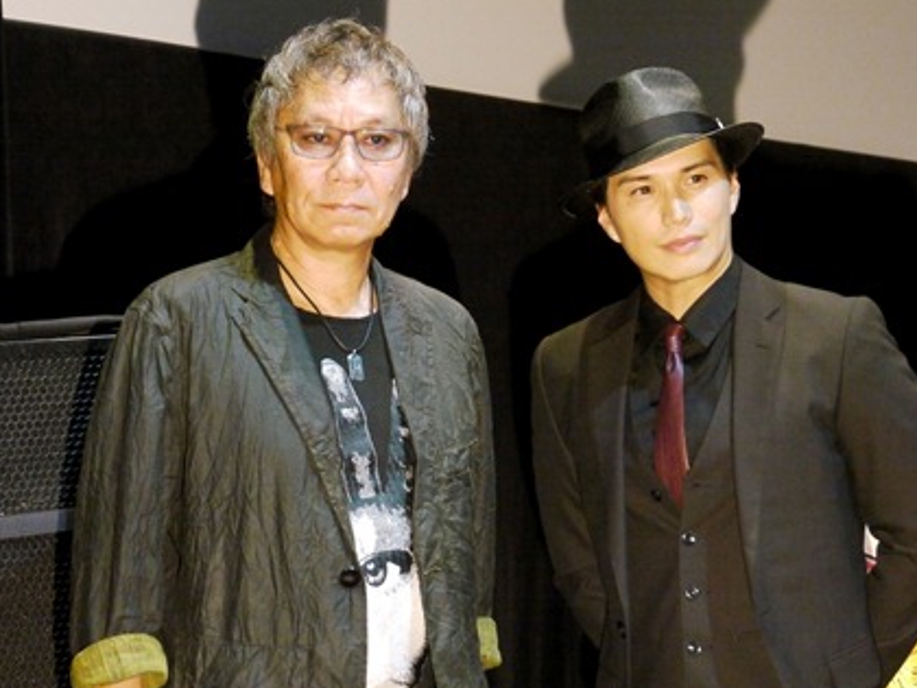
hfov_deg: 14.4
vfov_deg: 10.8
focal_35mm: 137
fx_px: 3629
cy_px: 317
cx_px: 505
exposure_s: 1/200
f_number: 5.6
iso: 1600
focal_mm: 54
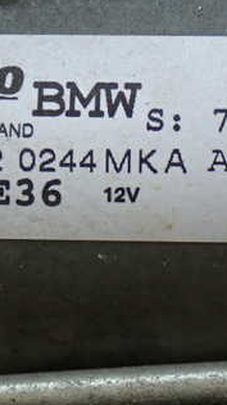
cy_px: 131
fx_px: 1489
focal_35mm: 139
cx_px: 177
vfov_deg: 15.4
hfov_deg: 8.7
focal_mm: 11.88
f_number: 3.8
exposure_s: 1/60
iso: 250
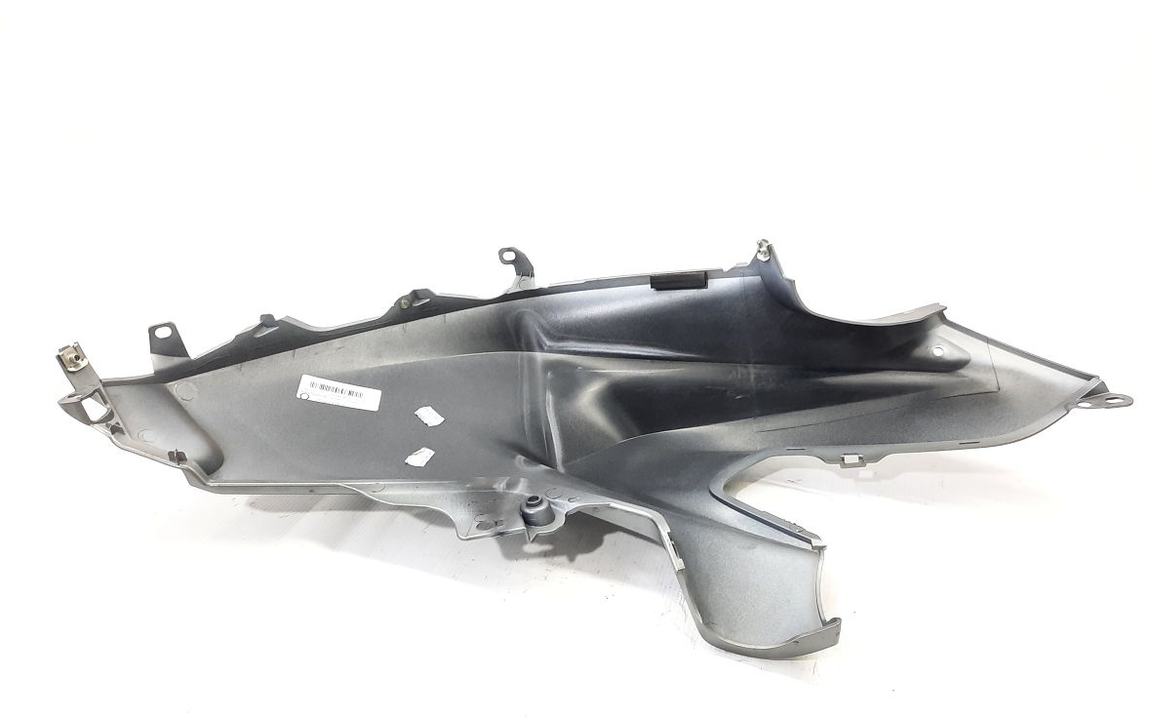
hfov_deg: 68.4
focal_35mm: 27
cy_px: 356
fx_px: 845
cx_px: 576
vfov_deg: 46.0
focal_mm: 4.6
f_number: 2
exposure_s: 1/50
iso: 125
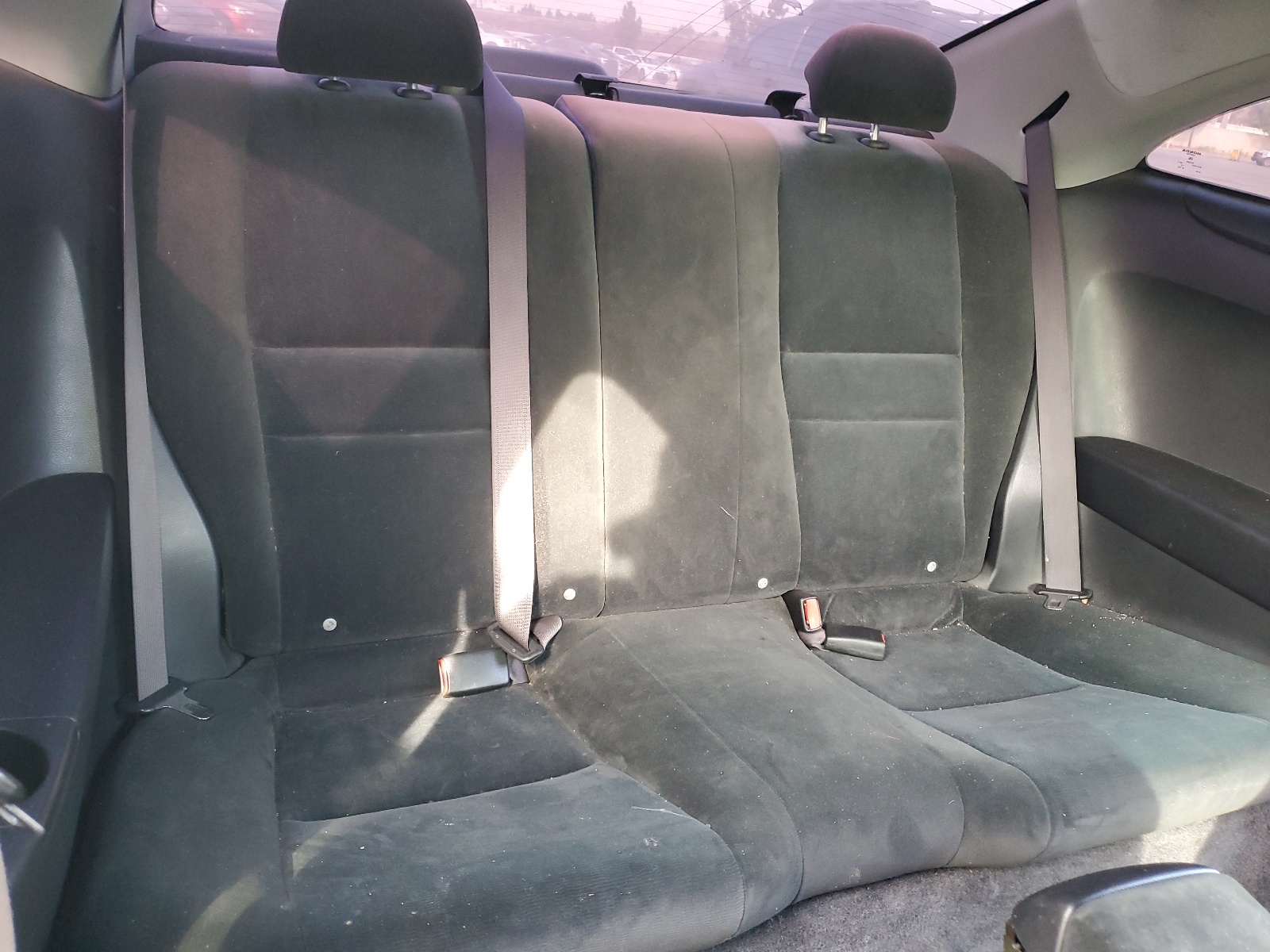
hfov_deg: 67.3
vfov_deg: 53.1
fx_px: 954
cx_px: 635
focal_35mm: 26
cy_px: 476
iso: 191
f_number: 1.5
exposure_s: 1/60.2
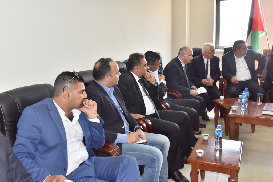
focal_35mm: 35
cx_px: 136
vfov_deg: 37.9
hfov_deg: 54.4
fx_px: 265
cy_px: 91
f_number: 8
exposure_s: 1/250
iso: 3200
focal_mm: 35
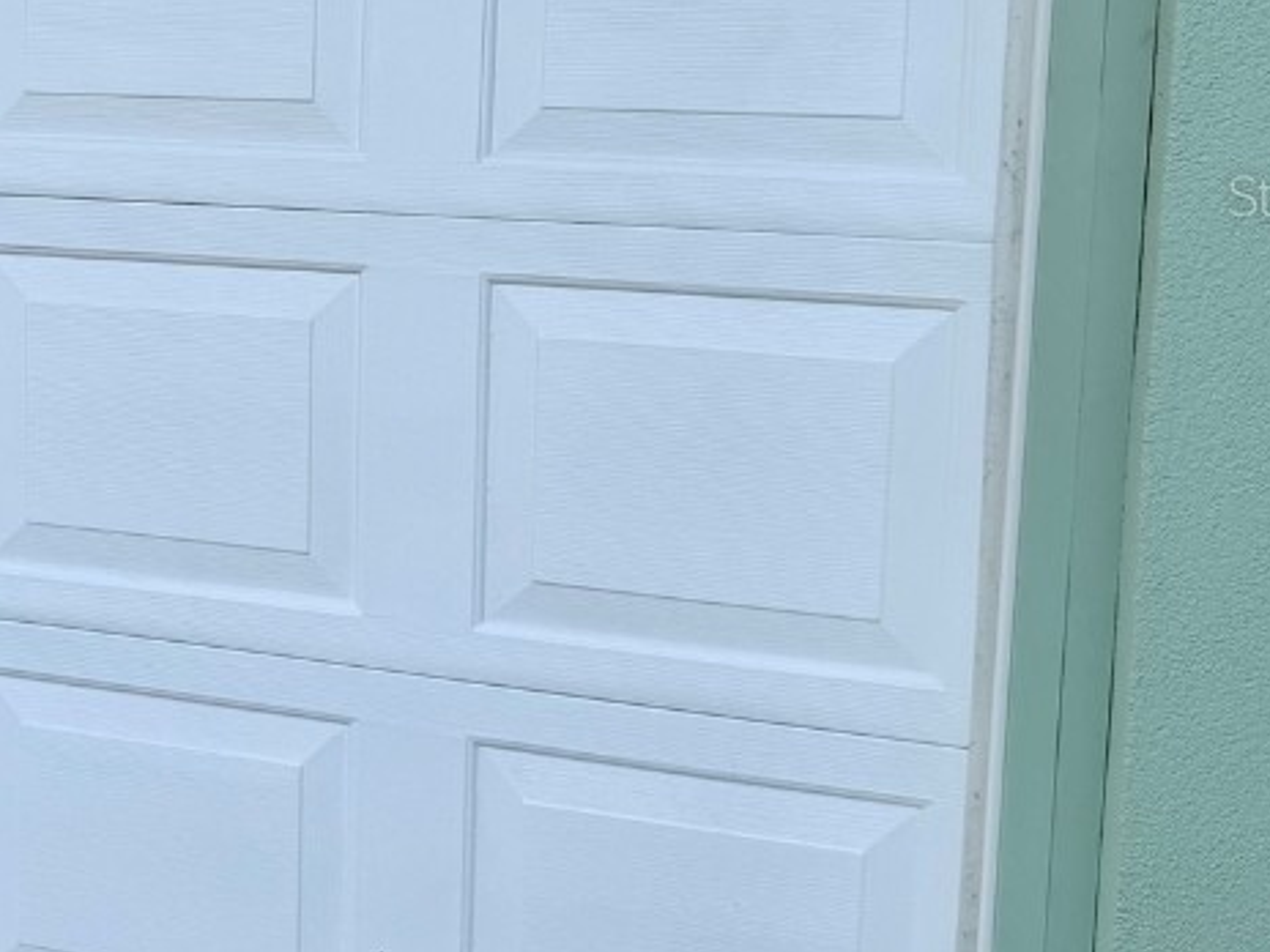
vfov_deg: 27.0
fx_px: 1944
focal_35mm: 53
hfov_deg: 33.9
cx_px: 85
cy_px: 194
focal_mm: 6.76
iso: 80
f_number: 1.78
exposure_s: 1/2370
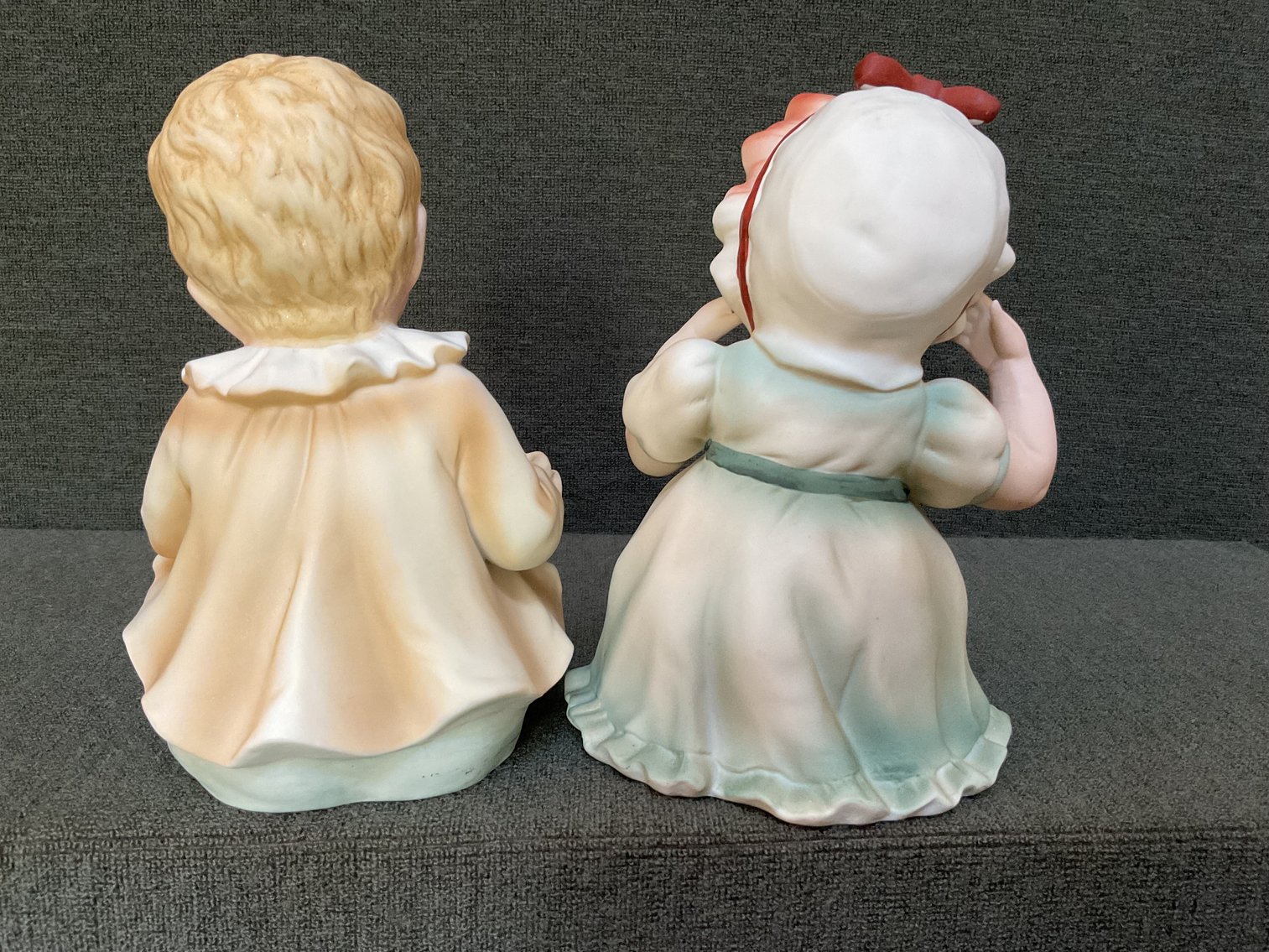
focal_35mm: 29
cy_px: 476
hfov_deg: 61.7
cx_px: 634
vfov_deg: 48.2
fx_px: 1063
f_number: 1.8
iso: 250
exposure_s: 1/60
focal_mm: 3
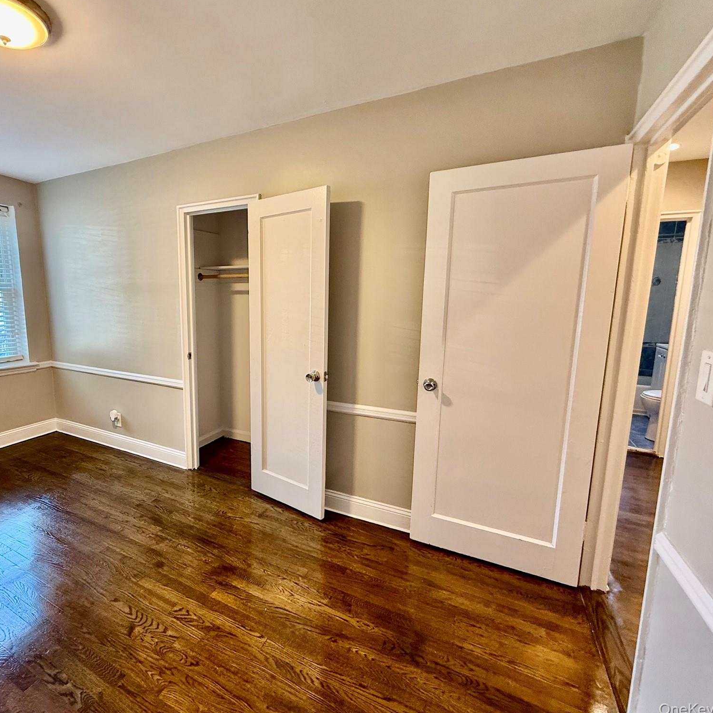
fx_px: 396
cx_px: 266
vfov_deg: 84.0
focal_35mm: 17
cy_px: 353
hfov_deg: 82.3
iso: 200
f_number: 2.2
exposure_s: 1/60
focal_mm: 2.22
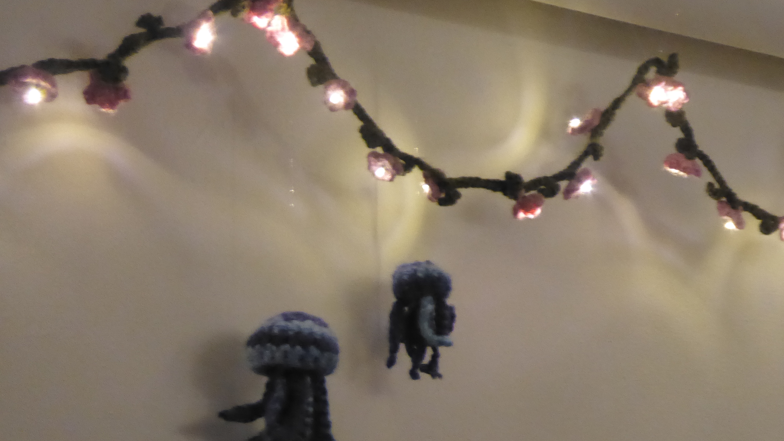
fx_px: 1705
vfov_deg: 14.7
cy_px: 289
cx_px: 392
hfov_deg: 25.9
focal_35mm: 82
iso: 1600
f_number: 4.5
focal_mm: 12.5
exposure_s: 1/4
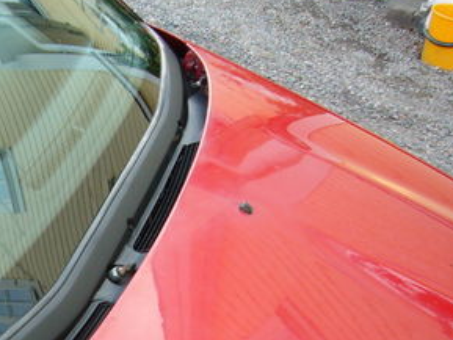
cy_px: 342
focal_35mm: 62
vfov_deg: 22.7
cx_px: -27
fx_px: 812
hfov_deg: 28.7
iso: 100
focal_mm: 4.6
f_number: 2.8
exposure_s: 1/25
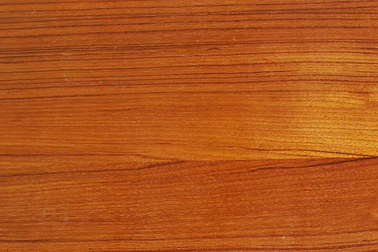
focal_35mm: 66
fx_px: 693
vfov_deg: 20.0
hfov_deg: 29.9
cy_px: 249
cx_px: 297
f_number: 7.1
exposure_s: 1/200
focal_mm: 22
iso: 100
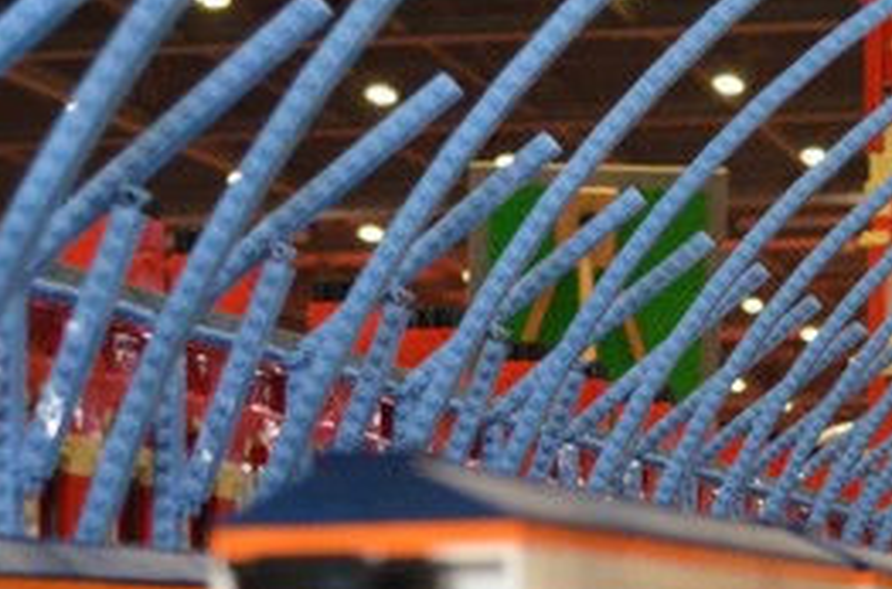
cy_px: 623
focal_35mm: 126
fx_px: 3113
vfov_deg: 10.7
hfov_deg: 16.0
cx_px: 909
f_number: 4
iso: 2200
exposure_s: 1/60
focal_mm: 22
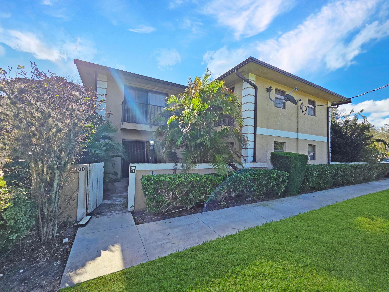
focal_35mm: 13
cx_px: 194
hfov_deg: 106.2
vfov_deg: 89.9
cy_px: 146
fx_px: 146
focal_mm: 2.2
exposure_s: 1/2021
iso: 50
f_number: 2.2
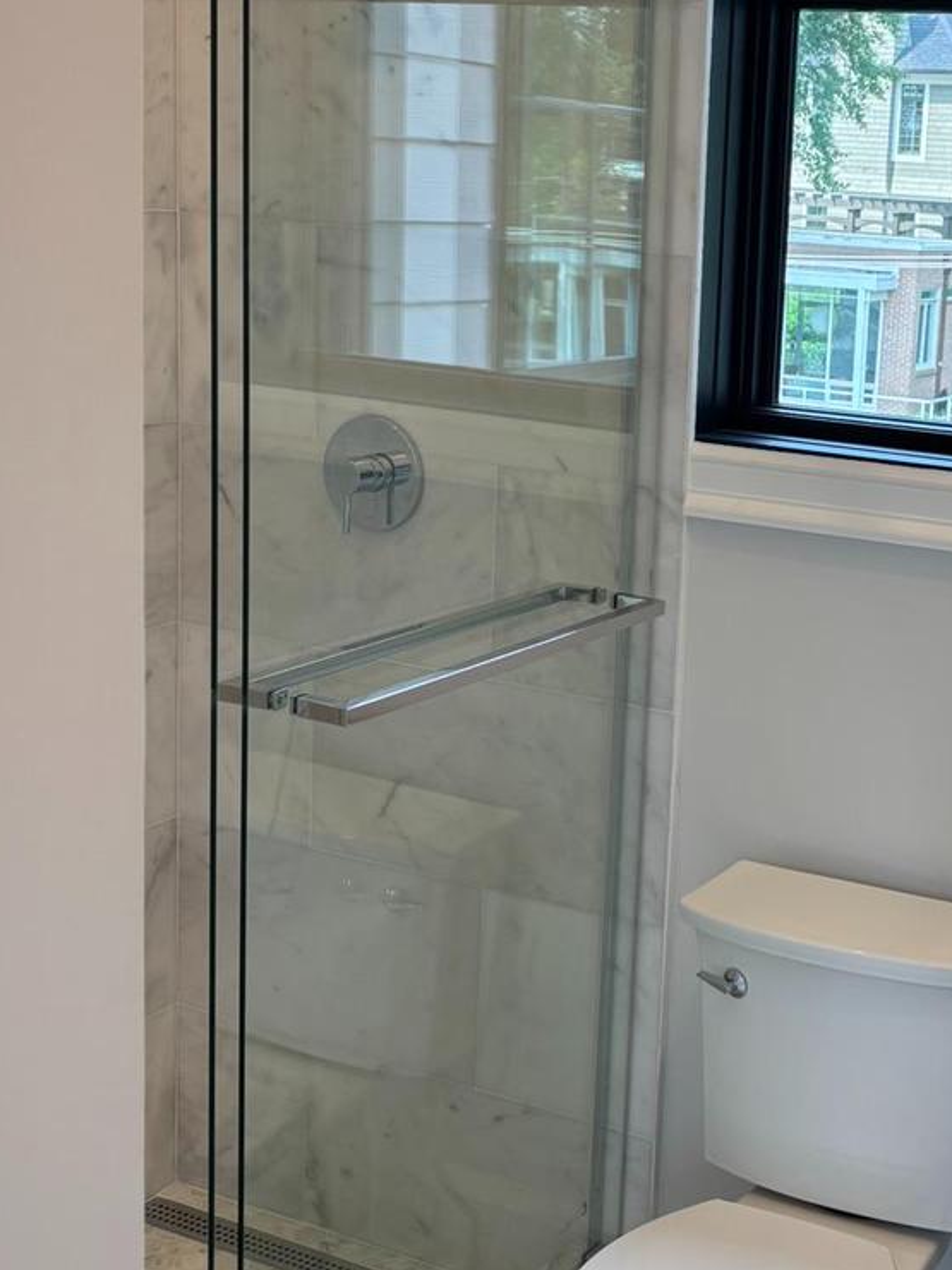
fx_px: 1980
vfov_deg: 35.5
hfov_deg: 26.4
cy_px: 532
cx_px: 806
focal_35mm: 54
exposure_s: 1/133
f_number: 1.6
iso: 40
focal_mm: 5.96
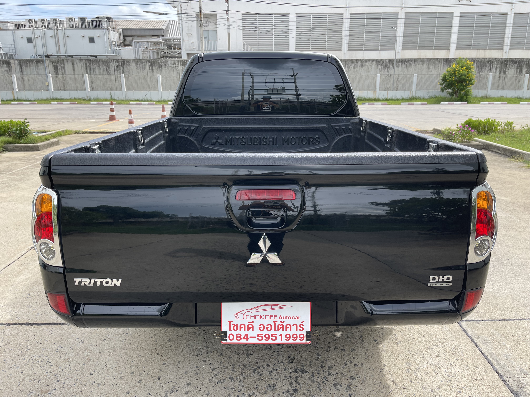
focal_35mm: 25
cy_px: 198
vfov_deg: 54.9
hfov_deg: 69.4
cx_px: 265
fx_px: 383
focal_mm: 5.1
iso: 32
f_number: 1.6
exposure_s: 1/1266
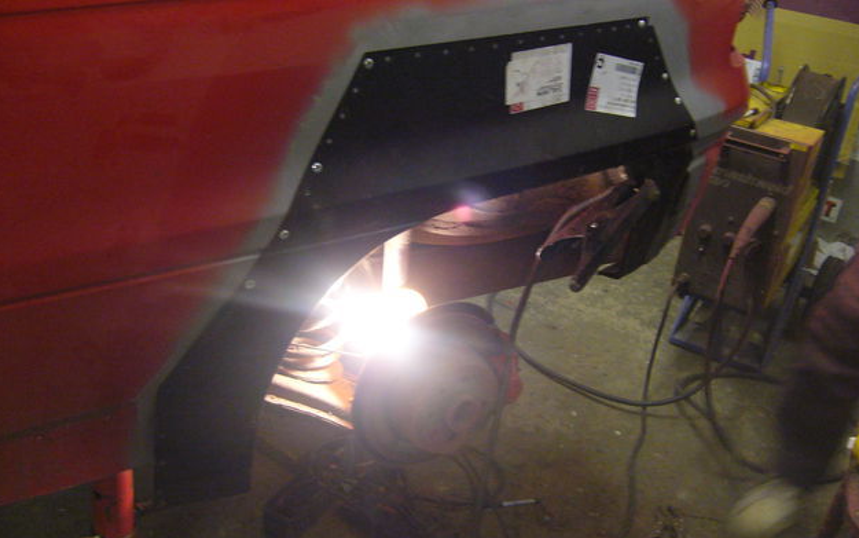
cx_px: 432
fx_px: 890
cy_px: 253
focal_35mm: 38
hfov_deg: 51.5
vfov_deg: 33.6
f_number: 2.8
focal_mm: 5.8
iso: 200
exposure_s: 1/8
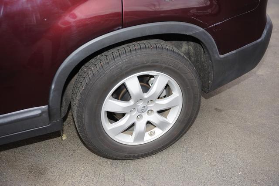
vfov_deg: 33.4
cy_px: 93
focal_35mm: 40
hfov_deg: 48.4
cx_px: 140
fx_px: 310
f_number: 2.8
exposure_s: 1/250
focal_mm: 40
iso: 100
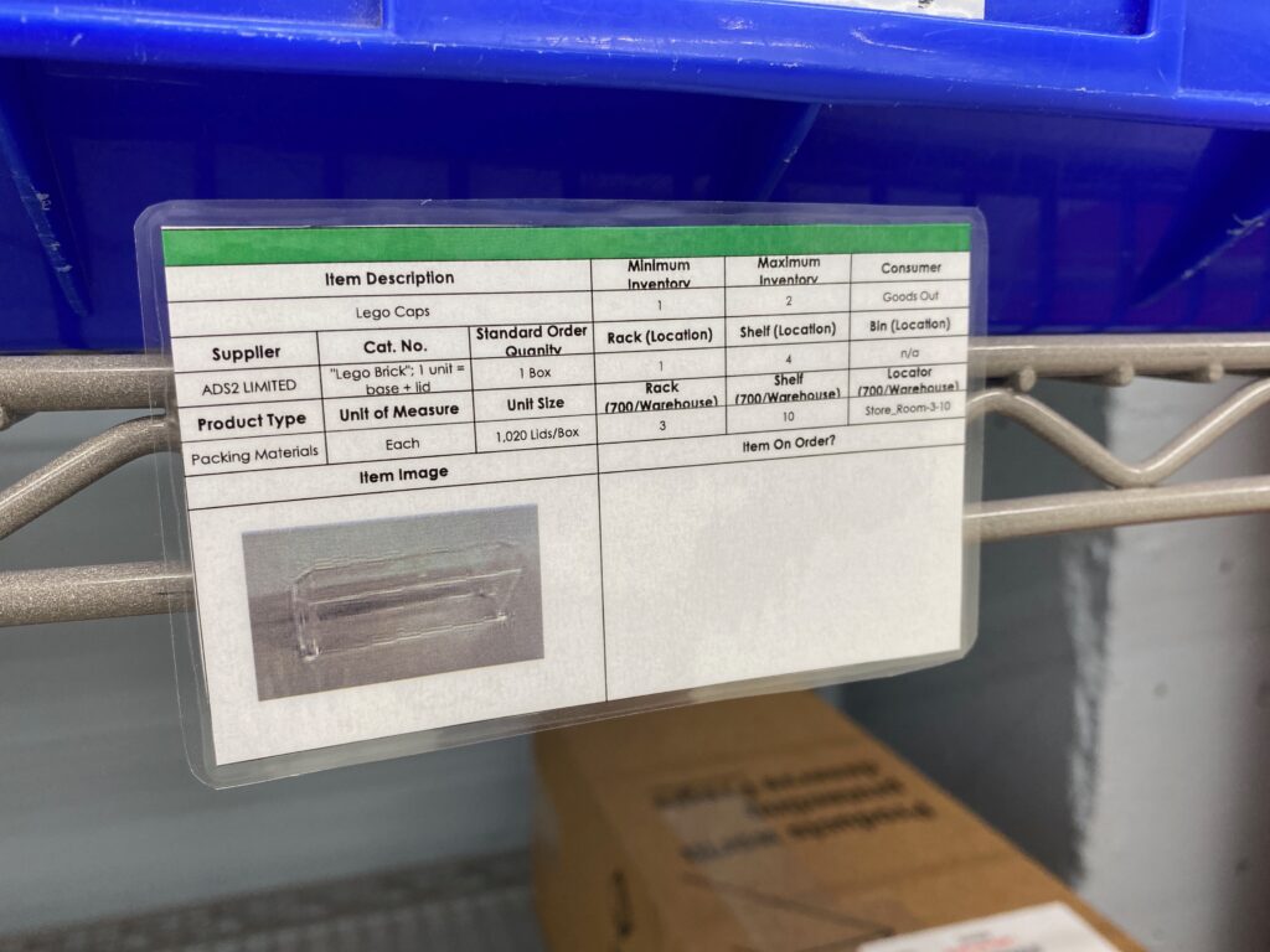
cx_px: 635
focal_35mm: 26
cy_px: 476
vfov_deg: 53.1
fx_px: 954
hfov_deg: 67.3
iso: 100
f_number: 1.8
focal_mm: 4.25
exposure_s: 1/120
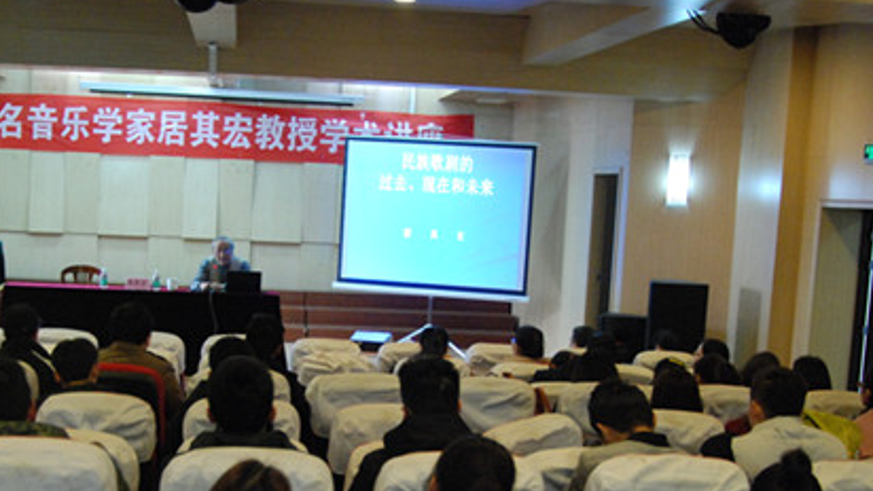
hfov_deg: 37.7
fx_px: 1273
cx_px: 339
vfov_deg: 21.6
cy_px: 380
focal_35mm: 55
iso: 1600
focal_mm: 24
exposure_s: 1/10
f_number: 3.5
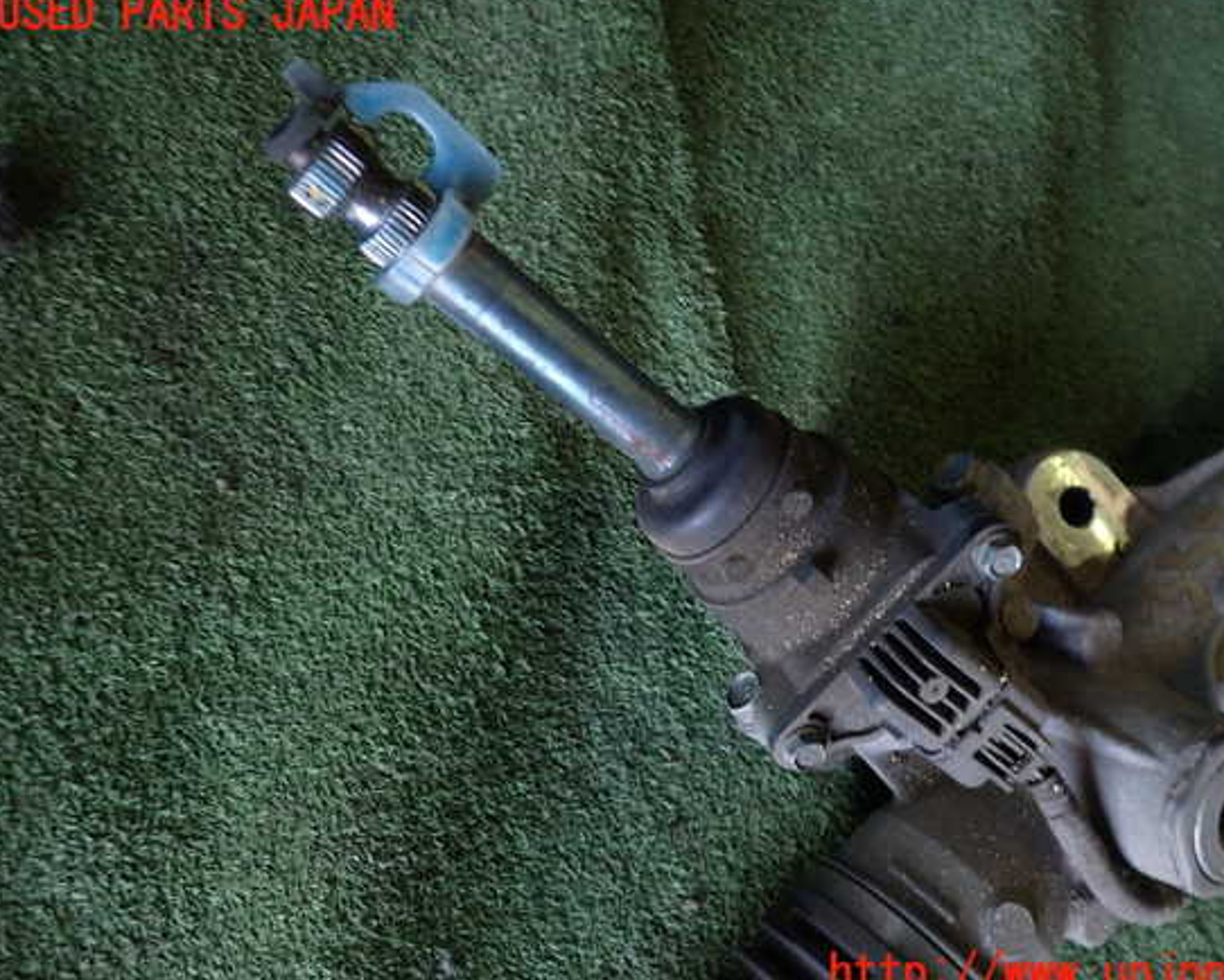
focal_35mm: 27
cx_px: 662
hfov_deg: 64.0
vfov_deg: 53.2
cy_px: 495
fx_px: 978
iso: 200
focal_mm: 4.5
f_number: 2
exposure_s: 1/60
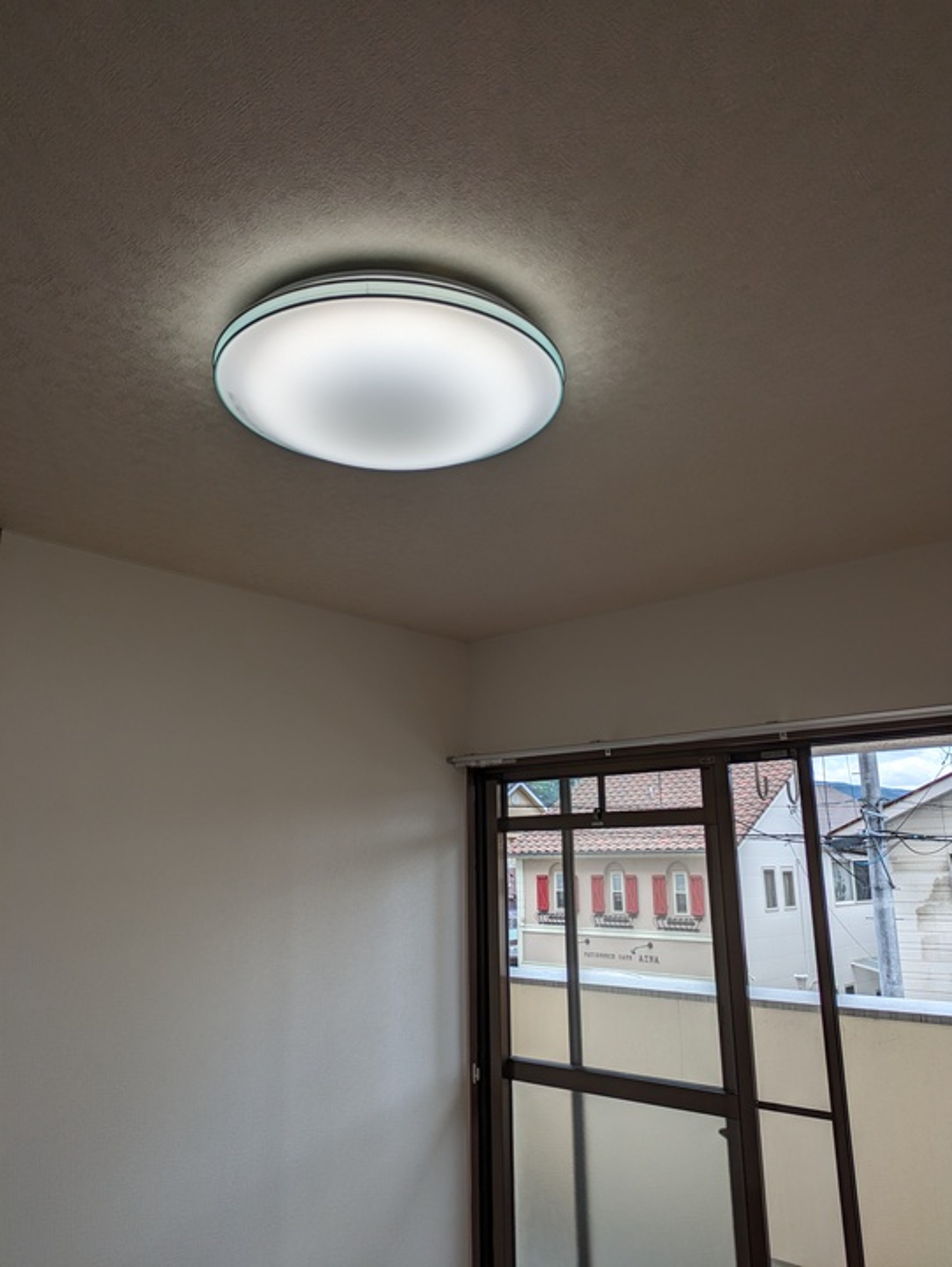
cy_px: 634
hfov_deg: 54.9
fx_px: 916
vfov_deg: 69.4
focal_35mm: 25
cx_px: 476
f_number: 1.89
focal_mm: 5.43
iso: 45
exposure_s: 1/1110
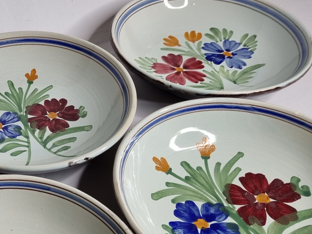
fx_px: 469
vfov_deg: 27.2
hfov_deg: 33.8
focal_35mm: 52
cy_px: 202
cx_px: 5
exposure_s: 1/100
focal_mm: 5.4
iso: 50
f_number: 1.8
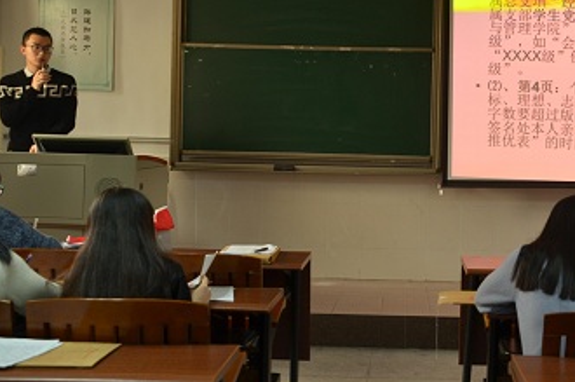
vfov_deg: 23.6
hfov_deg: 34.8
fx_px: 905
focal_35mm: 57
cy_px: 114
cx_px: 392
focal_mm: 25
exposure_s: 1/20
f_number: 4
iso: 400
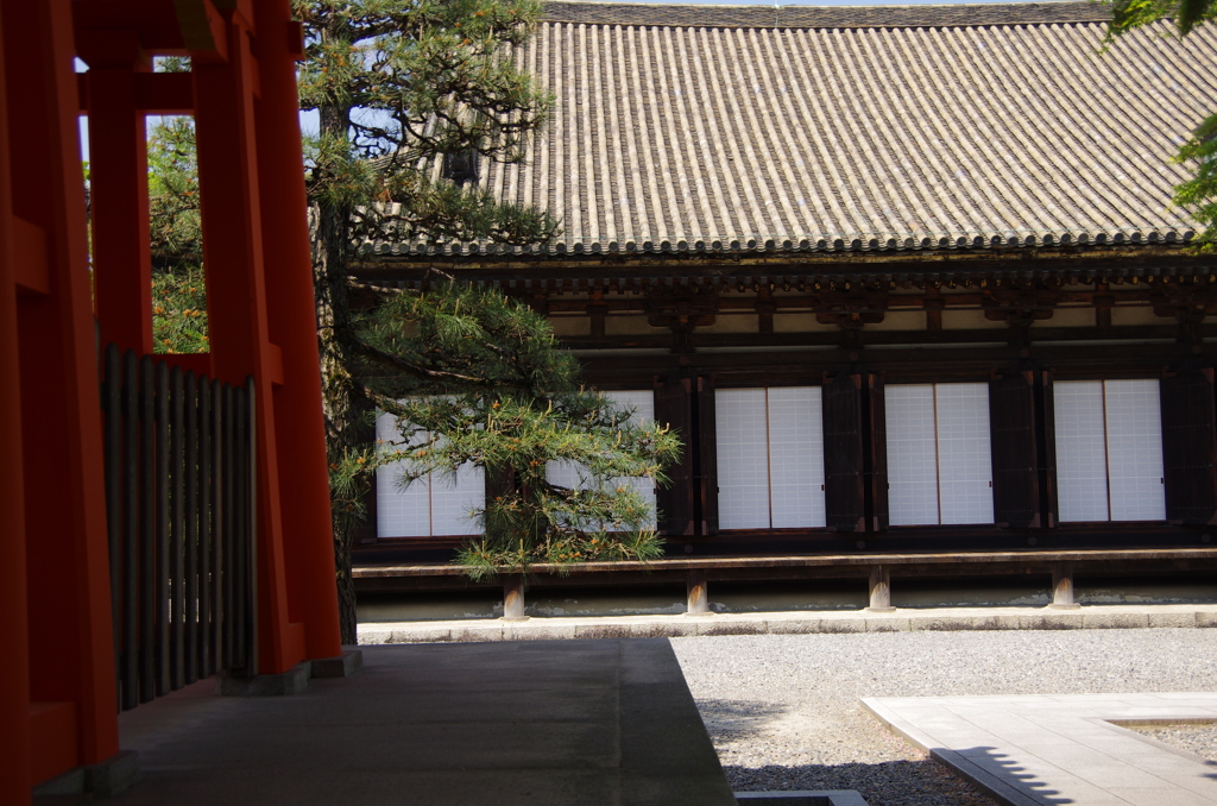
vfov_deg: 29.1
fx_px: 1552
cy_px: 403
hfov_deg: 42.8
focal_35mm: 46
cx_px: 608
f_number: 5
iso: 200
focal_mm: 31
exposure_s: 1/800
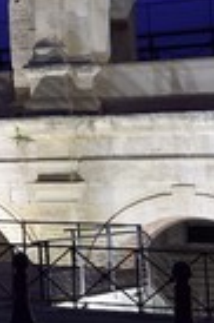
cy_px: 26
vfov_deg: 16.4
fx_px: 1099
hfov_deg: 10.4
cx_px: -190
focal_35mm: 123
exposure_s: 1/1.67
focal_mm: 40
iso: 200
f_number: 7.1
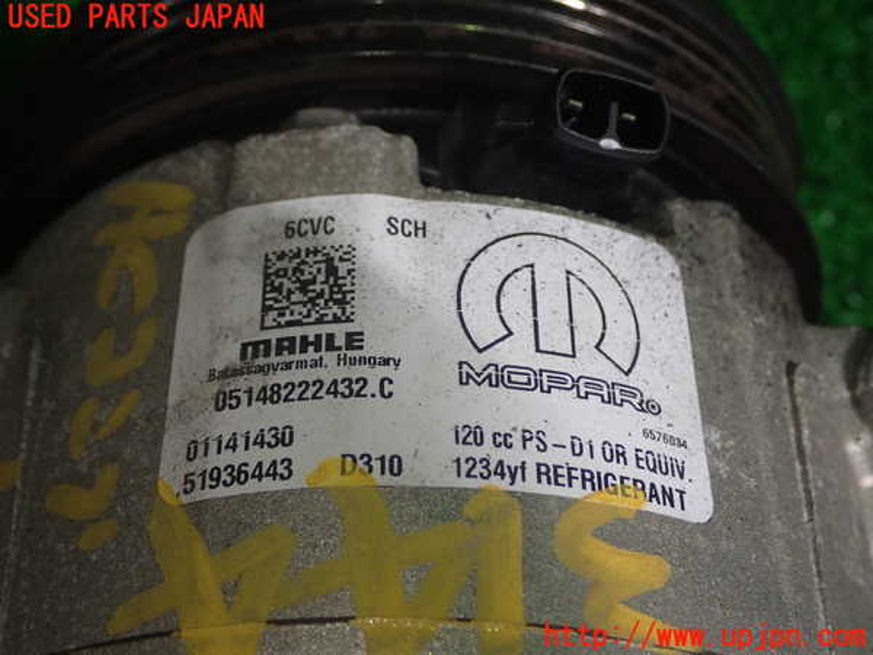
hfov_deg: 33.2
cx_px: 436
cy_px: 328
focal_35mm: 58
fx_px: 1463
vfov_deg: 25.2
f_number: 3.5
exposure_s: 1/100
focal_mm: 10.35
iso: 200
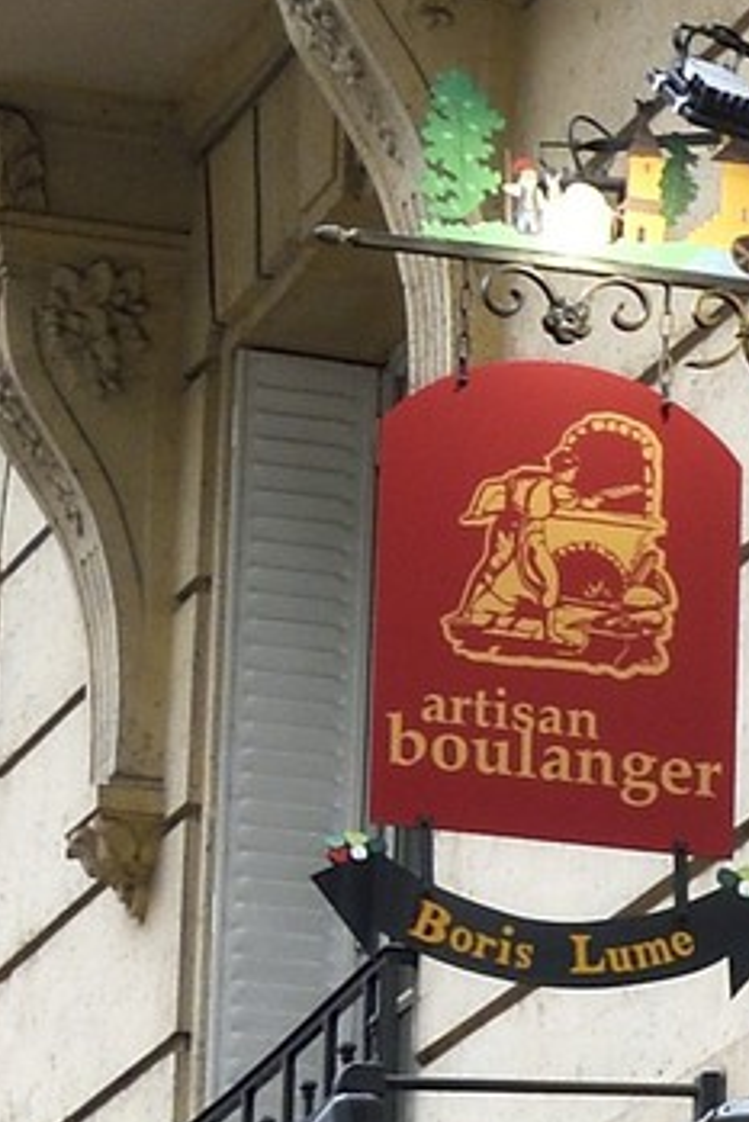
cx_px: 2495
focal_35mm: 275
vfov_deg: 7.5
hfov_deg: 4.7
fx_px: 8573
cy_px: 829
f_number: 8
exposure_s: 1/60
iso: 800
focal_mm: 40
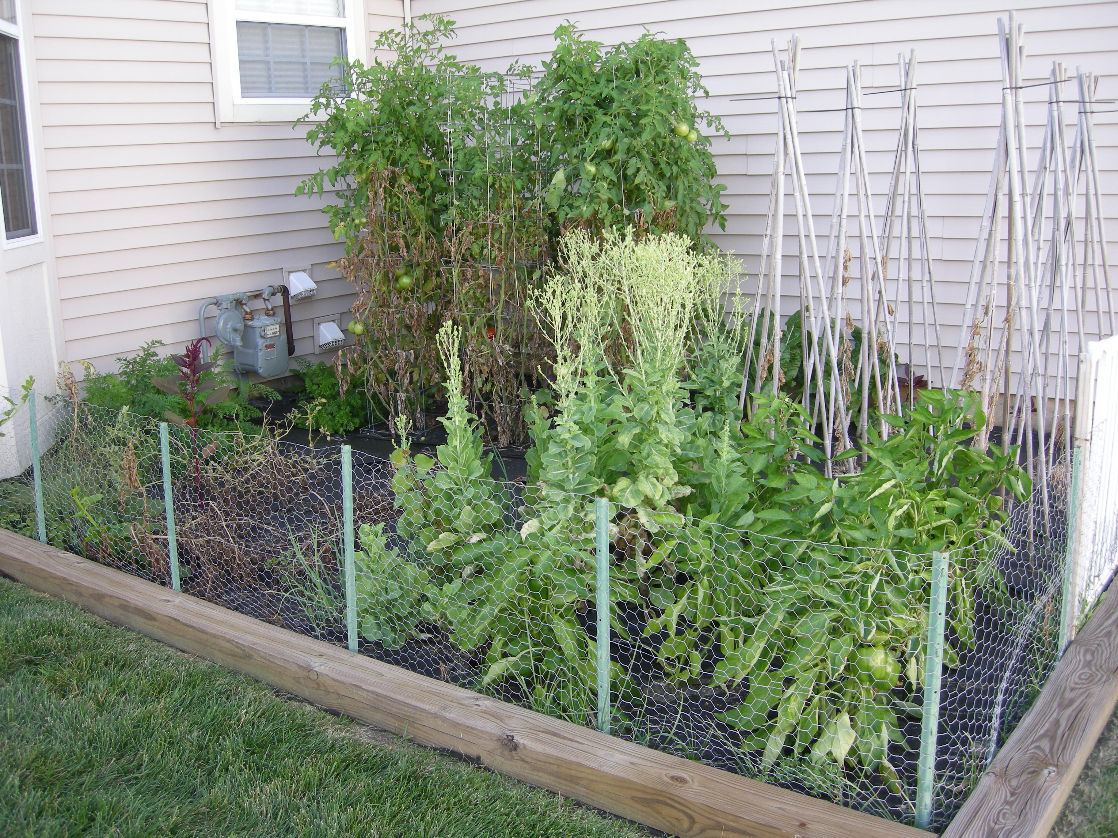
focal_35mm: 36
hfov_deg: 51.4
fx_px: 1163
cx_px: 559
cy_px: 419
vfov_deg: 39.7
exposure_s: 1/61.3
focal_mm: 7.5
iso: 64
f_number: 3
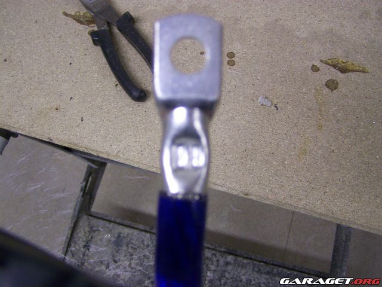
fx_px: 419
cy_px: 144
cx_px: 191
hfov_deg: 49.0
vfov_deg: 37.7
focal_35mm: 38
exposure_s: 1/25
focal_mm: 6.3
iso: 160
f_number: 2.8
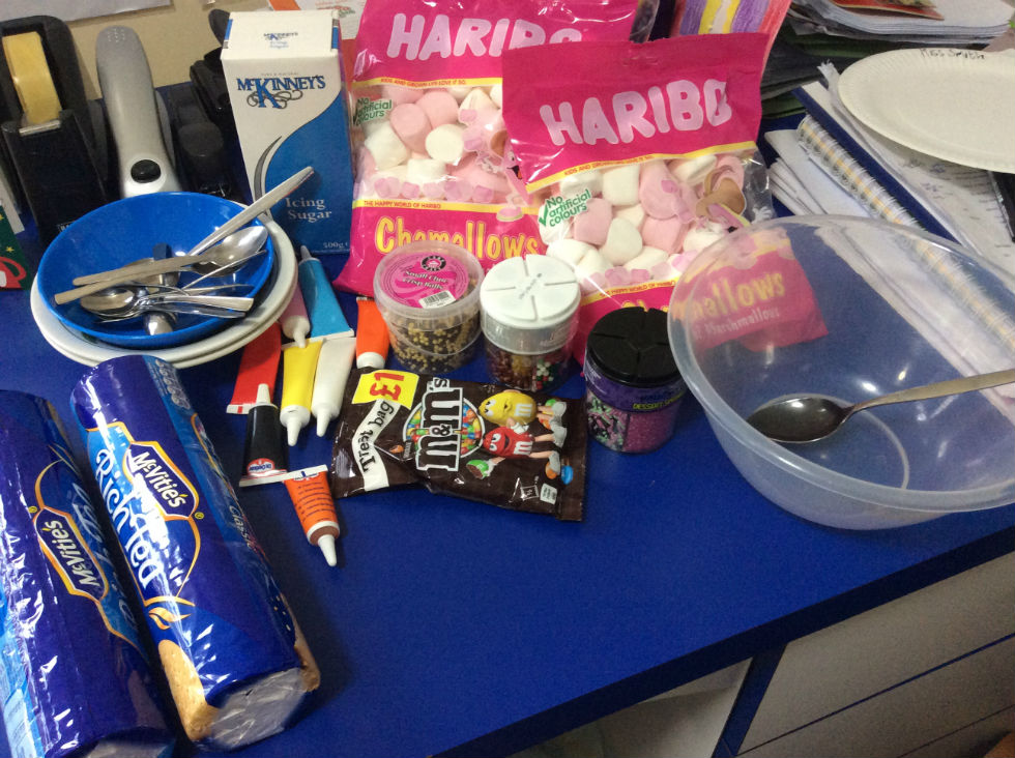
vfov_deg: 44.1
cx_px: 508
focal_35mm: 32
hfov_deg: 56.9
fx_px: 937
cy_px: 379
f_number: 2.4
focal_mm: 3.3
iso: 160
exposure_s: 1/24
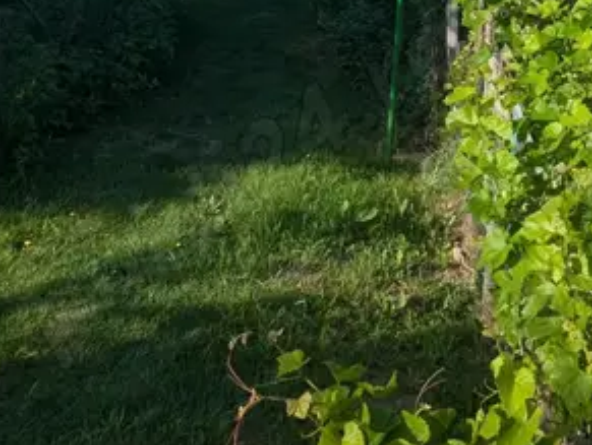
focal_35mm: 55
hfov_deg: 33.8
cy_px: -298
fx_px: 942
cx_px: 480
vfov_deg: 20.7
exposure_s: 1/1000
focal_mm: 2.35
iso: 51
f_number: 2.2
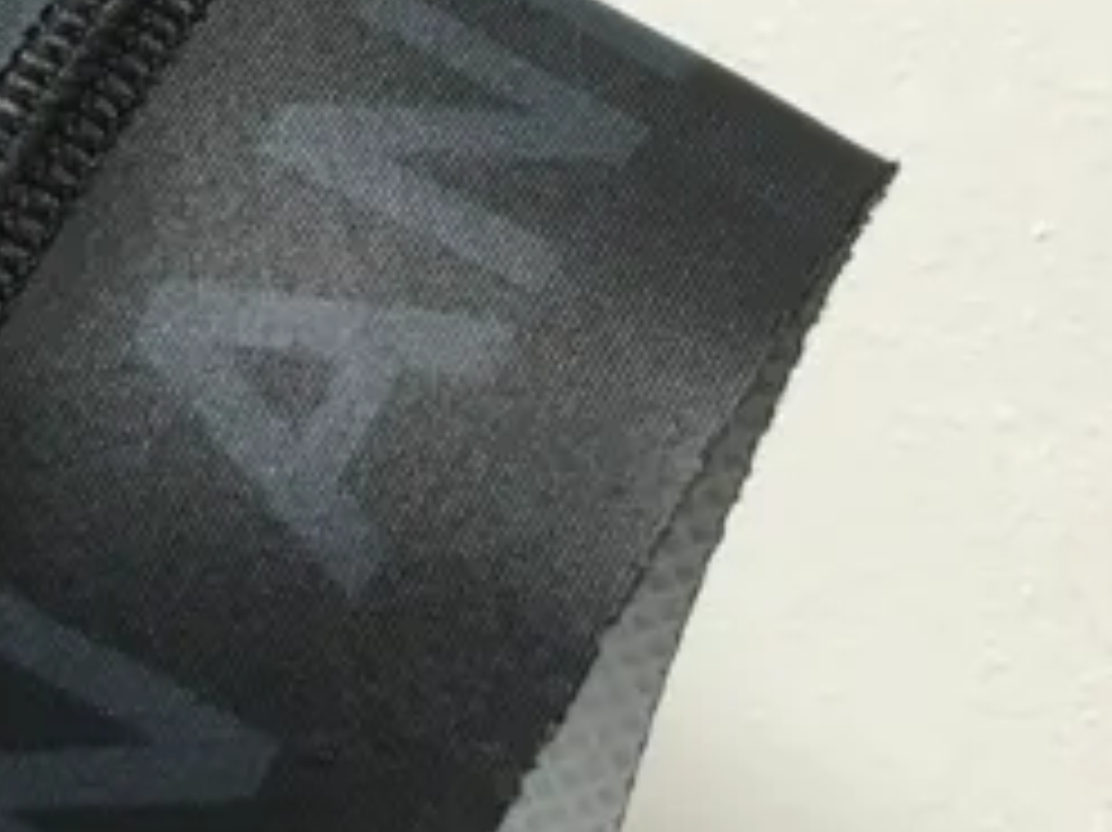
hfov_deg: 20.4
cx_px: 63
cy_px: 634
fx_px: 3018
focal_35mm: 94
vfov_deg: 15.6
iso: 50
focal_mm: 4.15
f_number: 2.2
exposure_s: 1/33
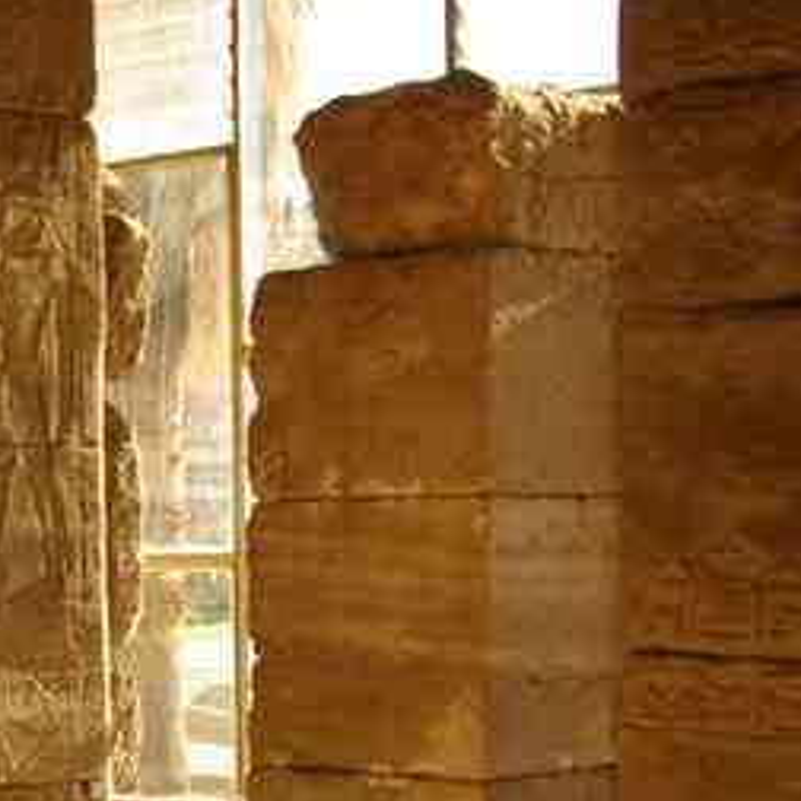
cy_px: 518
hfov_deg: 13.4
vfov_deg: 13.8
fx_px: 3317
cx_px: -175
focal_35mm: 127
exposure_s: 1/60
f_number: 5.6
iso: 100
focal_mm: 25
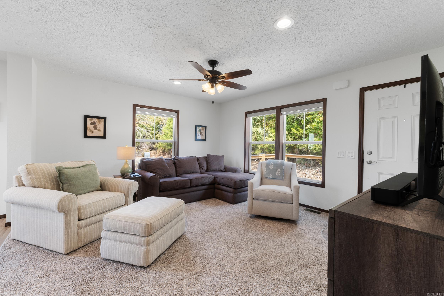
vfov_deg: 77.3
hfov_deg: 100.4
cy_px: 148
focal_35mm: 15
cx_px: 222
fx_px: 185
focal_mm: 10
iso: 200
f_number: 9
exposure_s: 1/5
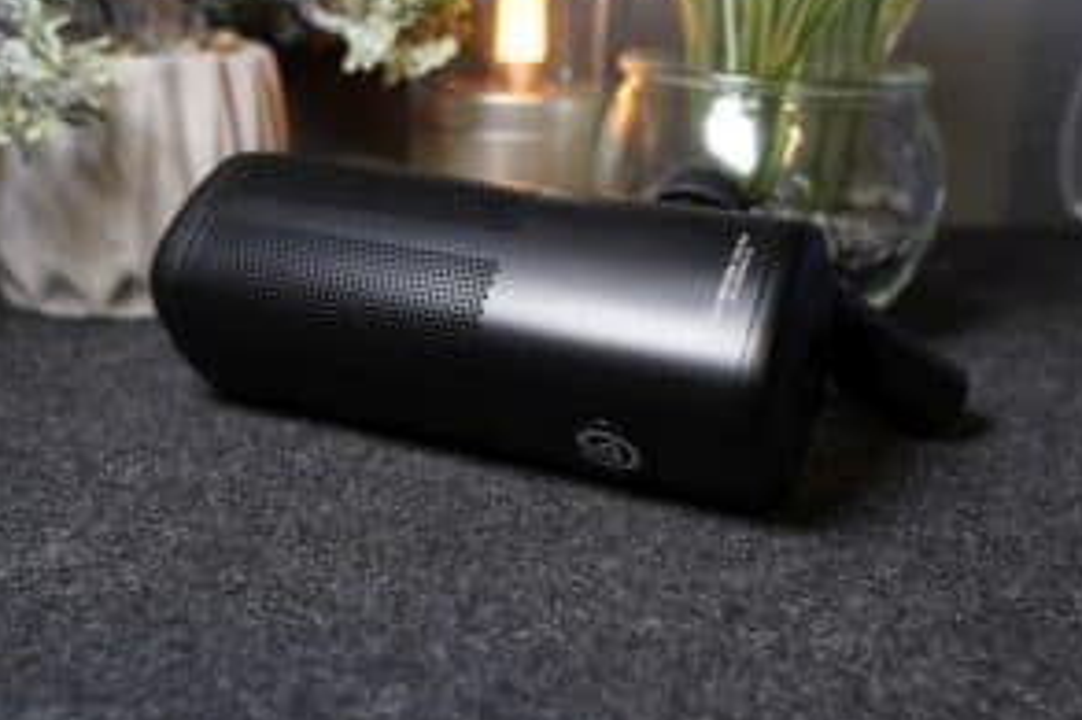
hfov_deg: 48.5
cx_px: 524
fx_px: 1201
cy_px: 306
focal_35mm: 40
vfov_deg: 33.3
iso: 800
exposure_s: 1/30
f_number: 5.6
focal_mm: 30
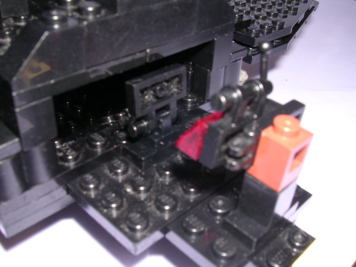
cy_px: 134
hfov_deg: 49.0
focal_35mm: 38
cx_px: 178
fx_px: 391
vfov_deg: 37.7
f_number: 5.6
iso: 100
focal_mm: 5.8
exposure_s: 1/60.1
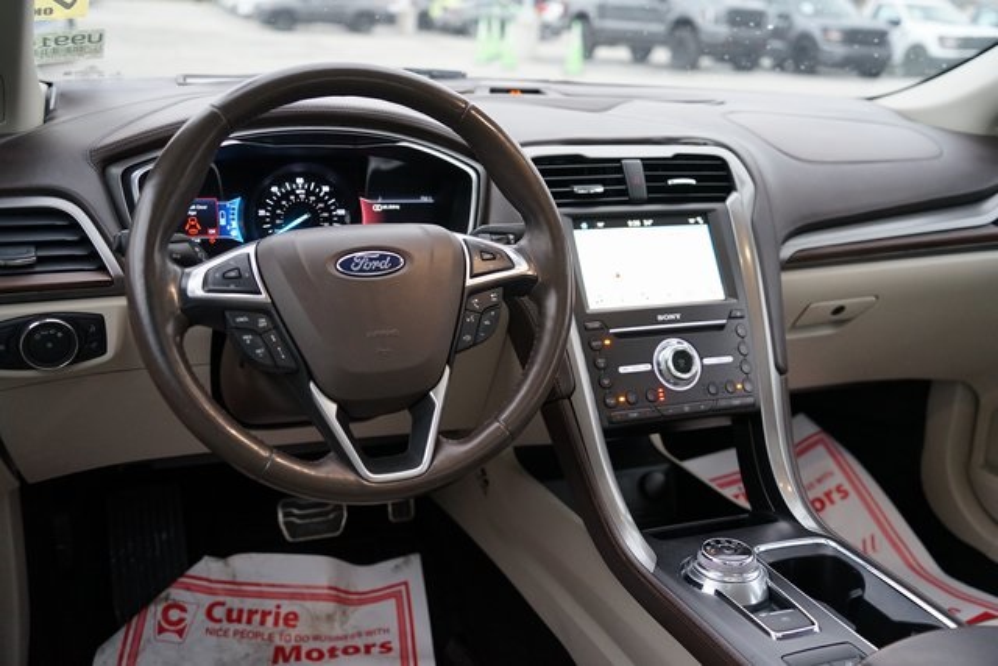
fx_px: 970
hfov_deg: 54.4
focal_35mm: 35
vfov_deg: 37.9
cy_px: 333
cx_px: 499
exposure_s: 1/160
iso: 1600
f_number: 3.2
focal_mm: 35
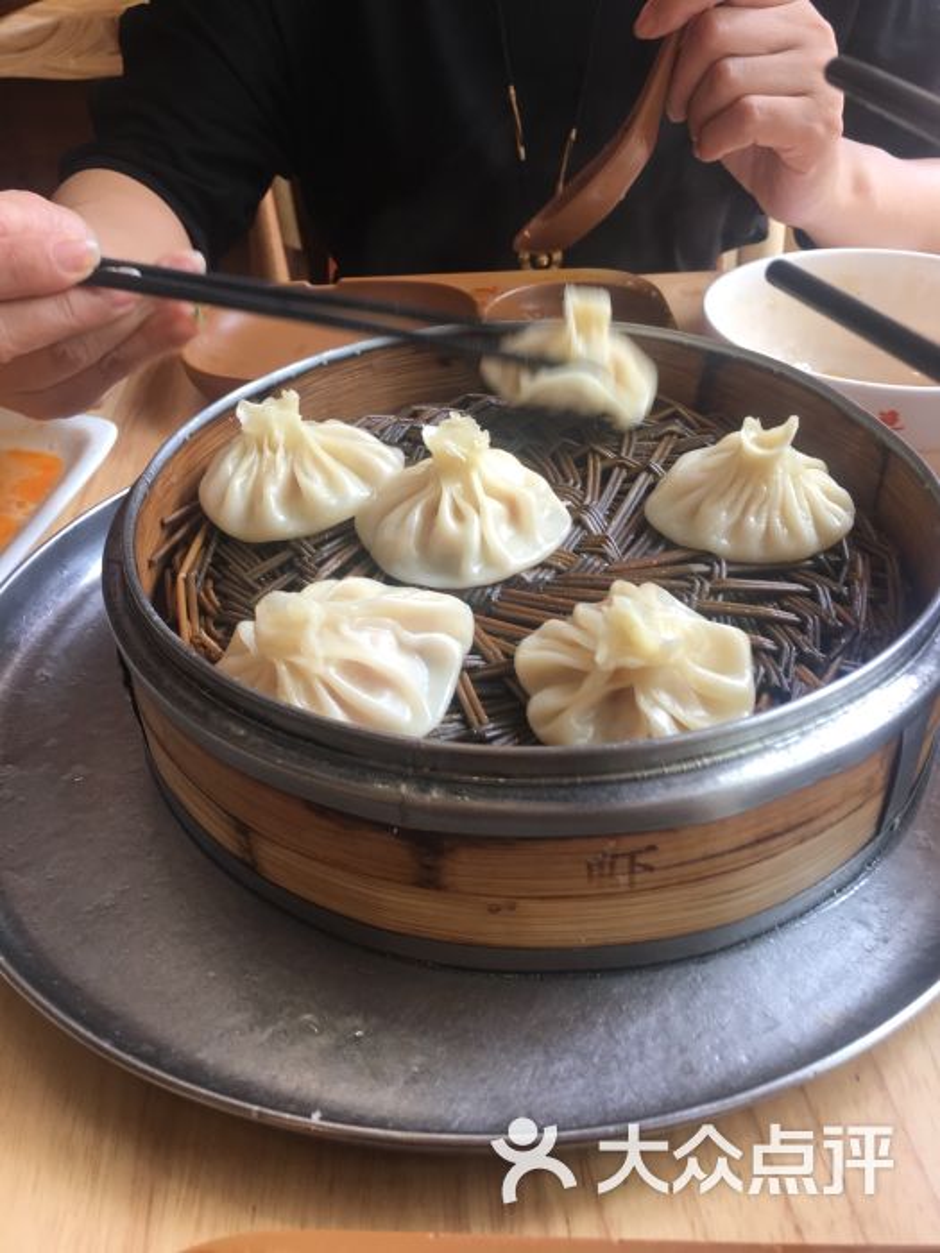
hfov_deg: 48.2
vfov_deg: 61.7
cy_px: 626
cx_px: 470
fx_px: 1050
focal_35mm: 29
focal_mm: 4.15
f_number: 2.2
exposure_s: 1/50
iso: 32
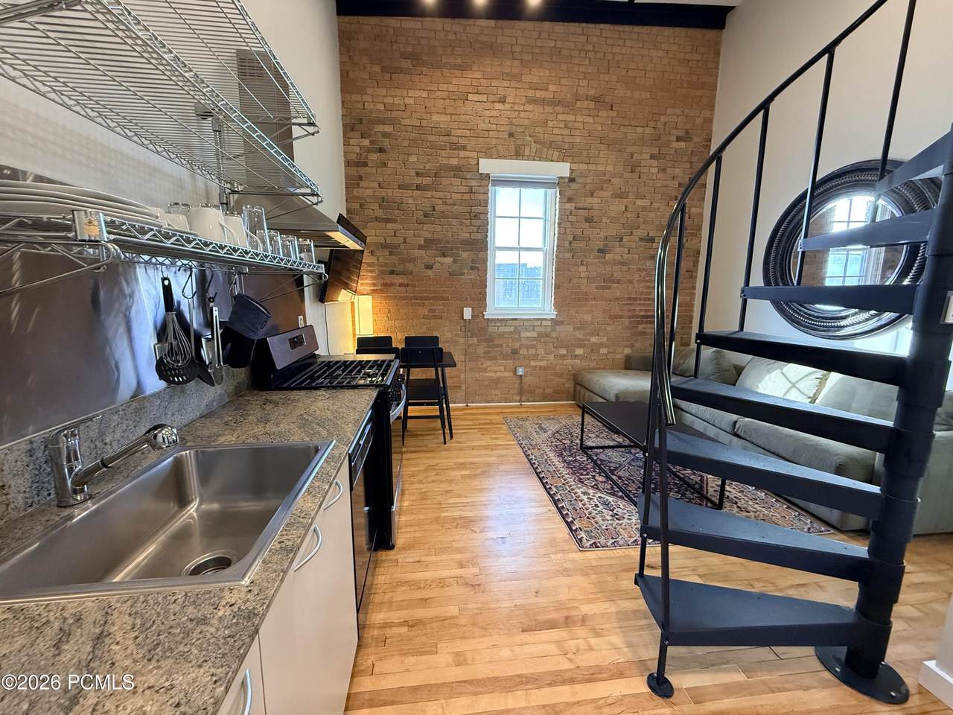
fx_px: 385
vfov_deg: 85.7
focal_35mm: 14
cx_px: 476
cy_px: 358
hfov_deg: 102.1
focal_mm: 2.22
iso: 500
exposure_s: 1/120
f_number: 2.2
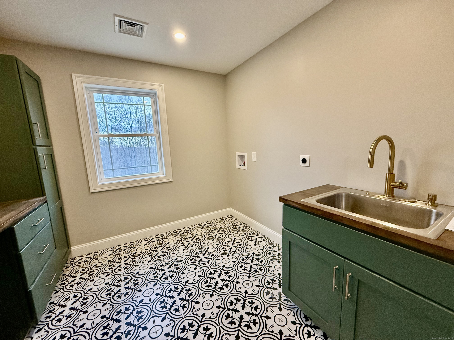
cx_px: 227
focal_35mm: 14
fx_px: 184
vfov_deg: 85.7
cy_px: 170
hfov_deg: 102.1
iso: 320
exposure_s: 1/120
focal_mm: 2.22
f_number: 2.2
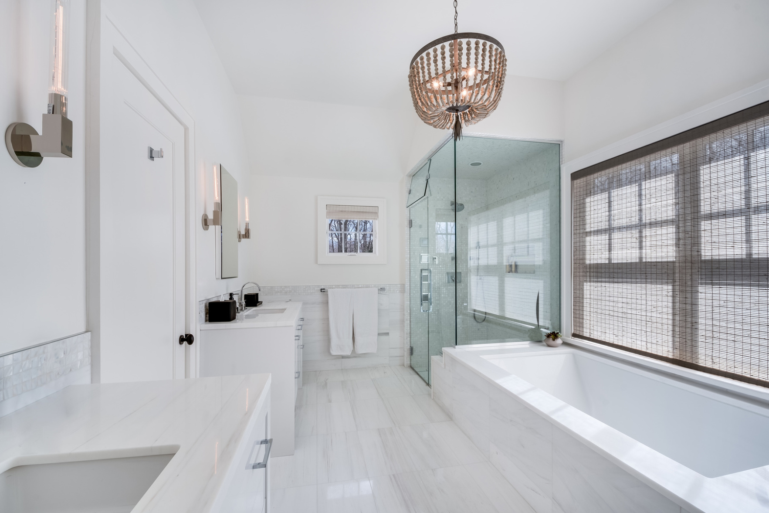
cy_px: 256
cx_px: 384
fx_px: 320
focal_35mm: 15
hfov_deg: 100.4
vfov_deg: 77.3
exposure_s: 1/50
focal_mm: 10
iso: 100
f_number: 11
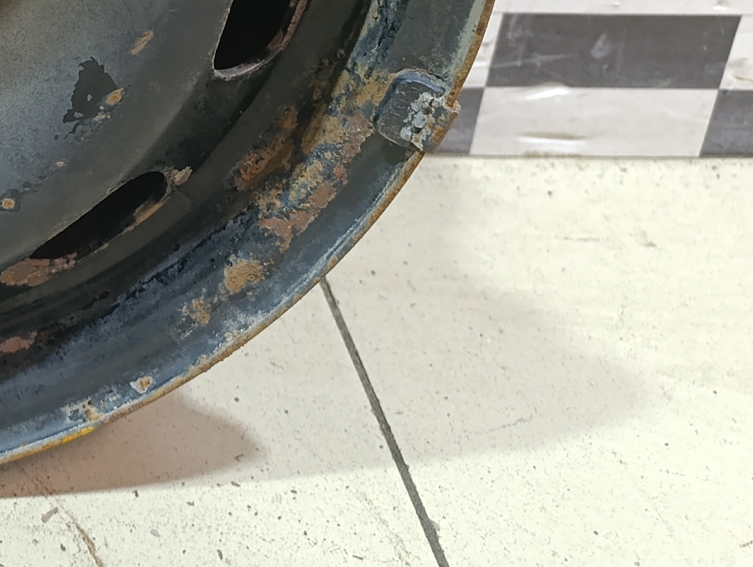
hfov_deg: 23.1
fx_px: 1634
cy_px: -238
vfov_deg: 17.9
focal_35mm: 75
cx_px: -219
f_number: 1.6
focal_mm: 6.14
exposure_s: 1/100
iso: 800
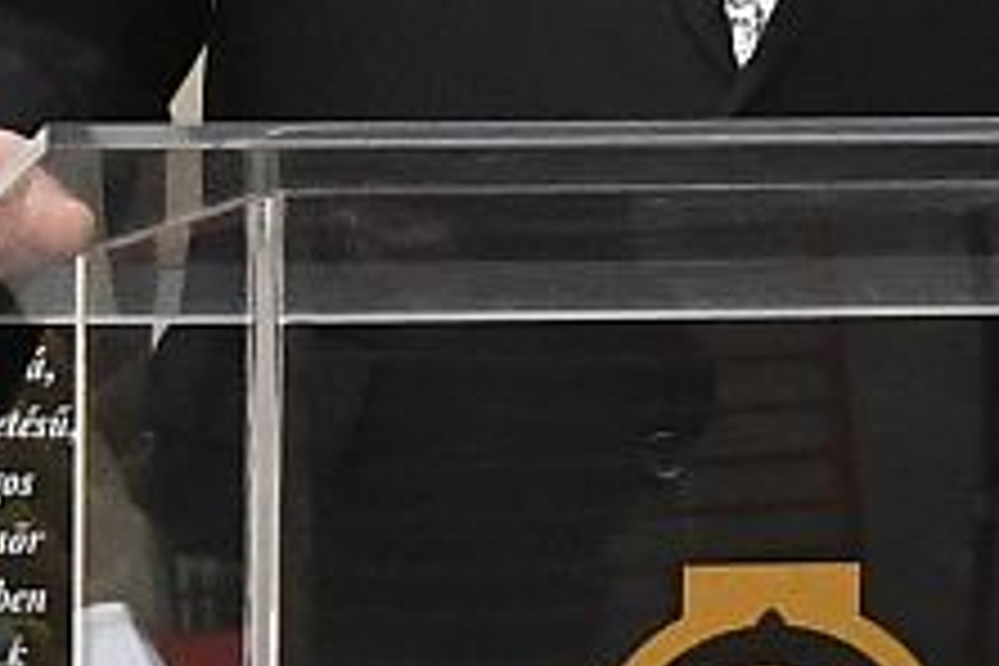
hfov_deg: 4.0
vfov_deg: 2.6
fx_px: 14401
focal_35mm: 519
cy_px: -119
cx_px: 873
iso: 5000
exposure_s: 1/500
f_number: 11
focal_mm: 48
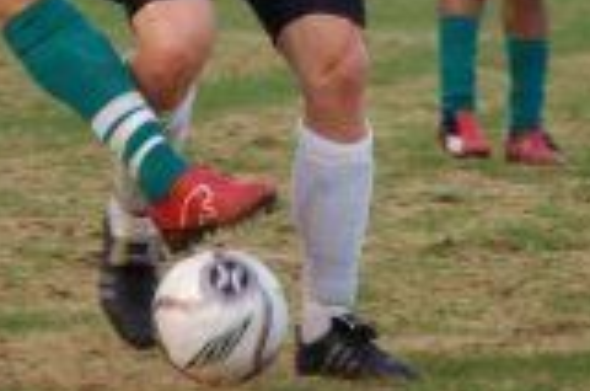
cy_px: -184
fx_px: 15358
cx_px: 295
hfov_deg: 2.2
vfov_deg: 1.5
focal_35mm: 939
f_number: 5.6
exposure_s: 1/320
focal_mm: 200
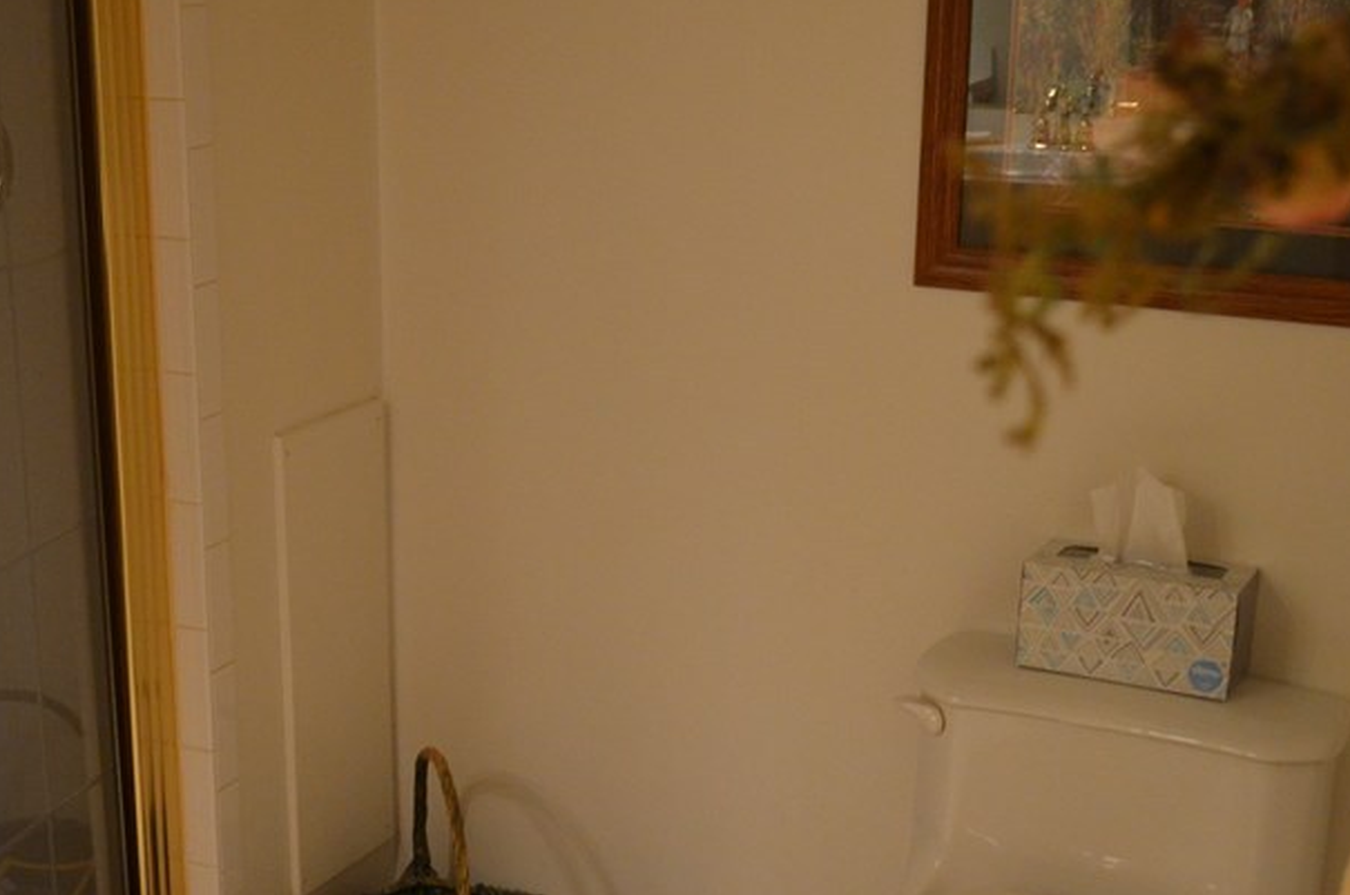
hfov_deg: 36.6
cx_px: 454
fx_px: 2021
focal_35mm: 54
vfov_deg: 24.9
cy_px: 508
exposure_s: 1/80
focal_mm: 20
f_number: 3.8
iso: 1600
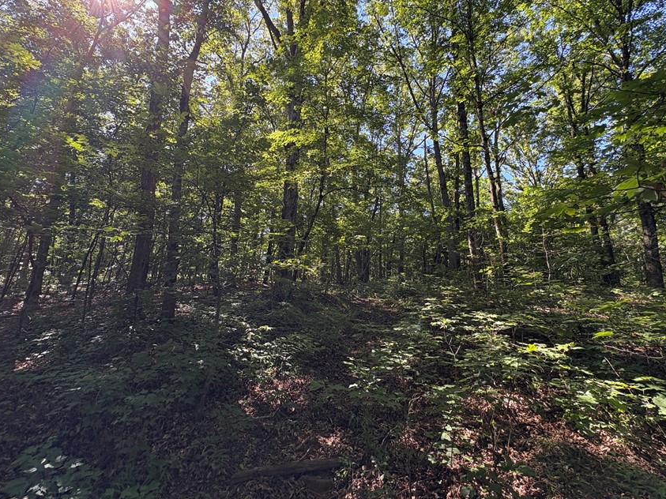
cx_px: 307
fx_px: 327
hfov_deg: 90.9
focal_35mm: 17
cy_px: 202
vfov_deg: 74.0
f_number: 2.2
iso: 64
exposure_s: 1/159
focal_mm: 2.22
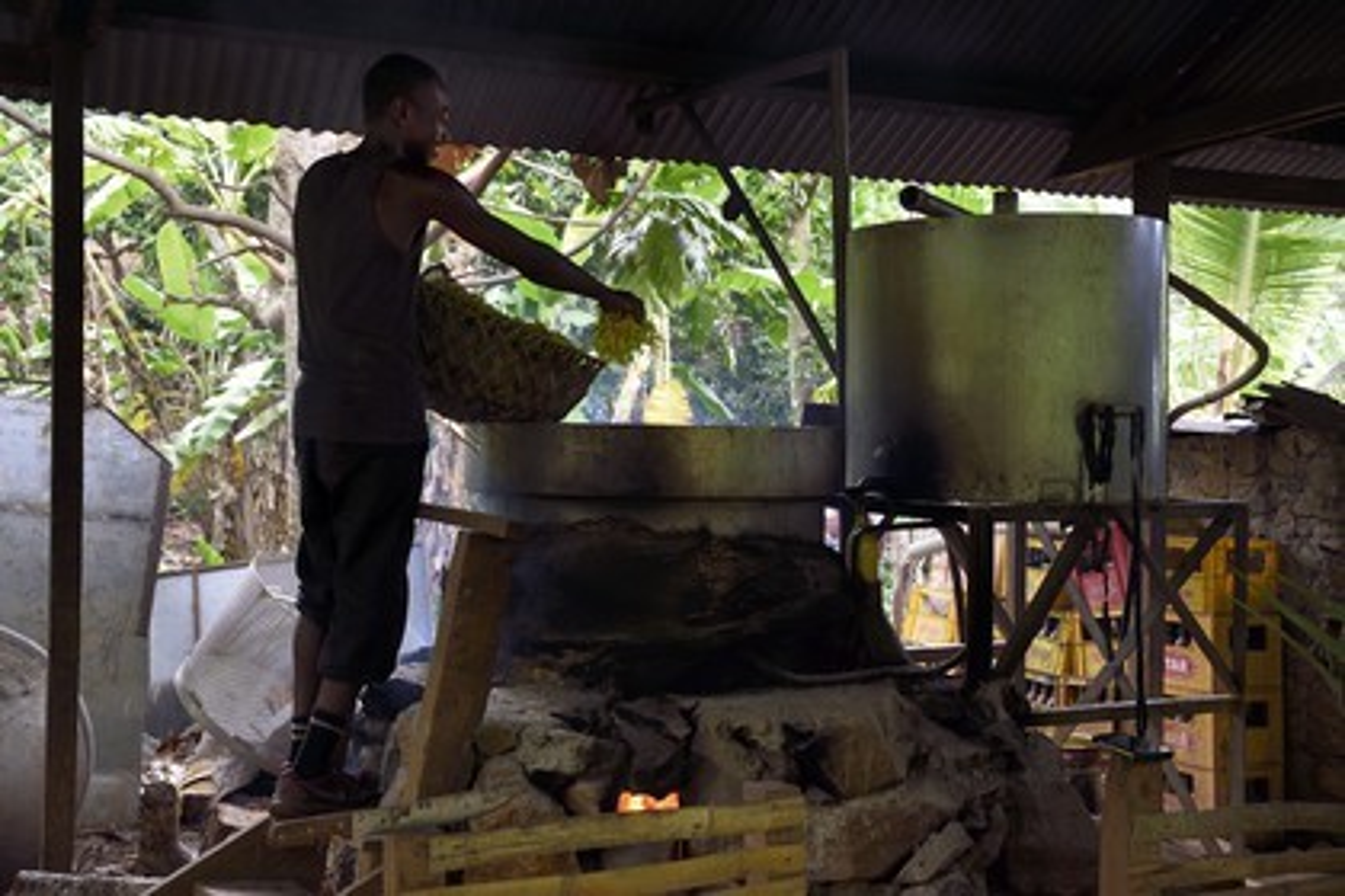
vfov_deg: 33.4
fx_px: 1494
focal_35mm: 40
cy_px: 448
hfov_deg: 48.5
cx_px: 672
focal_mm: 40
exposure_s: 1/60
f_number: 5.6
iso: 800
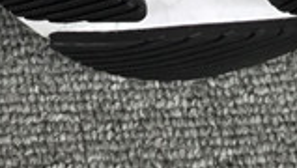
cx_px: -262
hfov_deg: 10.5
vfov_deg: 5.8
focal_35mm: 191
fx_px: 1506
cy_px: -380
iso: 25
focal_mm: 3.3
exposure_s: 1/123
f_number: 2.4
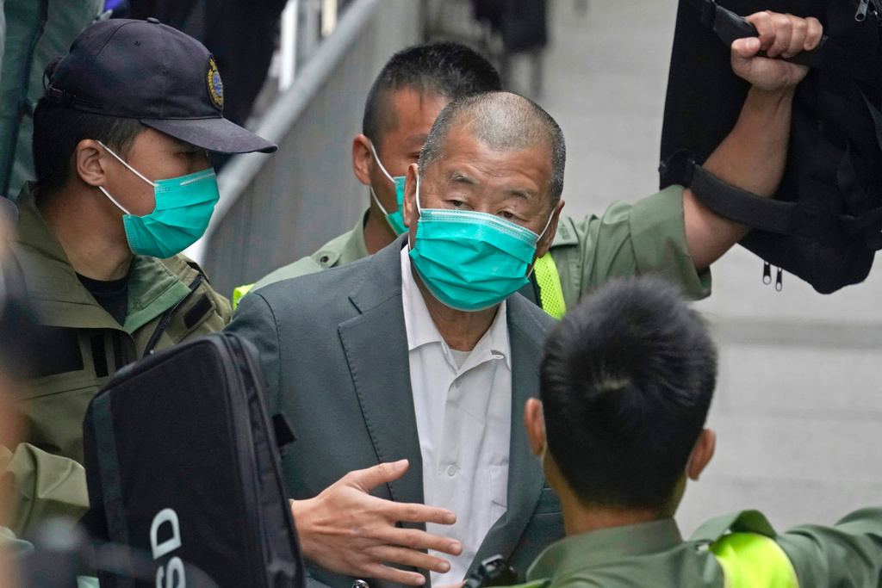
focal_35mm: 245
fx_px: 6003
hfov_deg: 8.4
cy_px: 294
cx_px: 441
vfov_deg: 5.6
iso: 3200
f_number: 7.1
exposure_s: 1/1000
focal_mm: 245
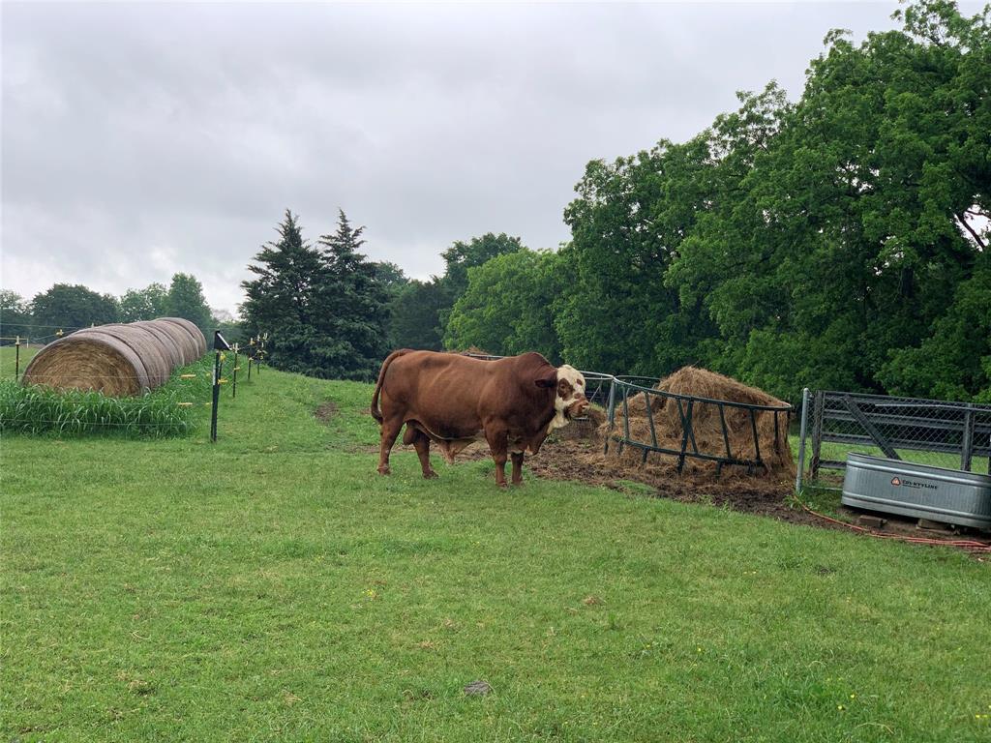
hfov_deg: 36.8
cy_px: 372
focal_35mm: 52
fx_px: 1489
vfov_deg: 28.0
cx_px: 496
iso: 16
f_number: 2.4
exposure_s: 1/187
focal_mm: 6
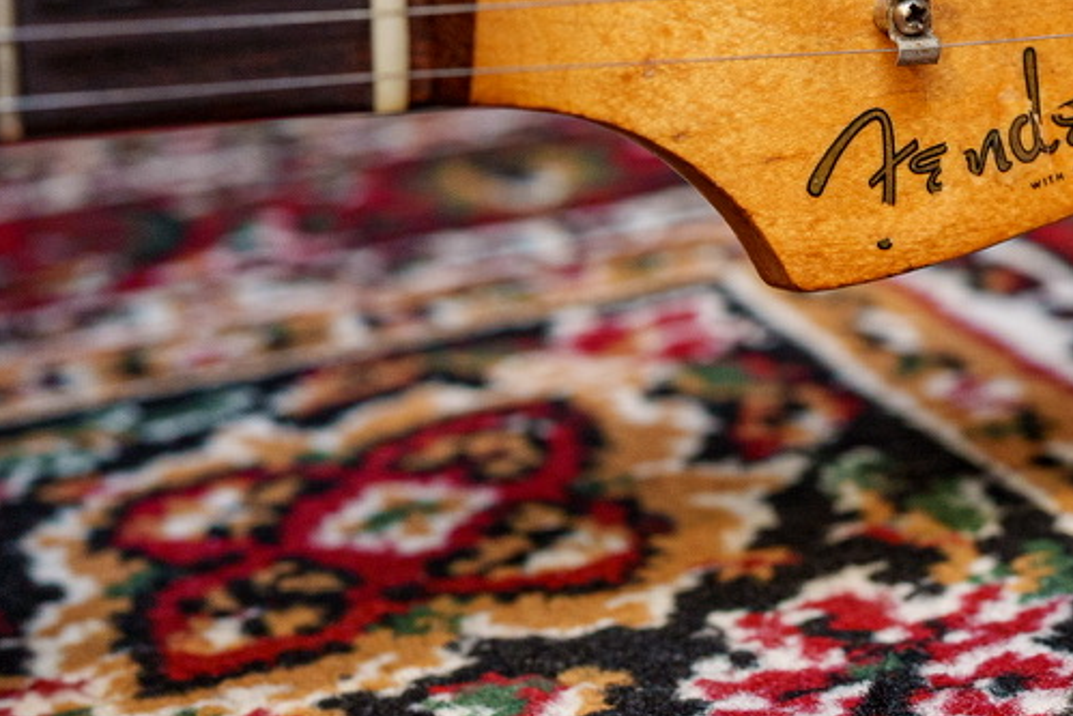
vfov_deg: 17.7
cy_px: 69
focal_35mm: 76
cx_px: 972
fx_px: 2266
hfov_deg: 25.8
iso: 1600
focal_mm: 35
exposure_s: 1/40
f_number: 3.5
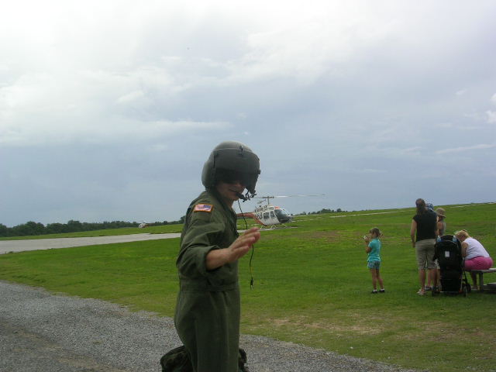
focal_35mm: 38
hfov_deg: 49.0
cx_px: 248
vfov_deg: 37.7
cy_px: 186
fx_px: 544
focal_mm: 5.8
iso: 50
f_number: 5.6
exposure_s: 1/300
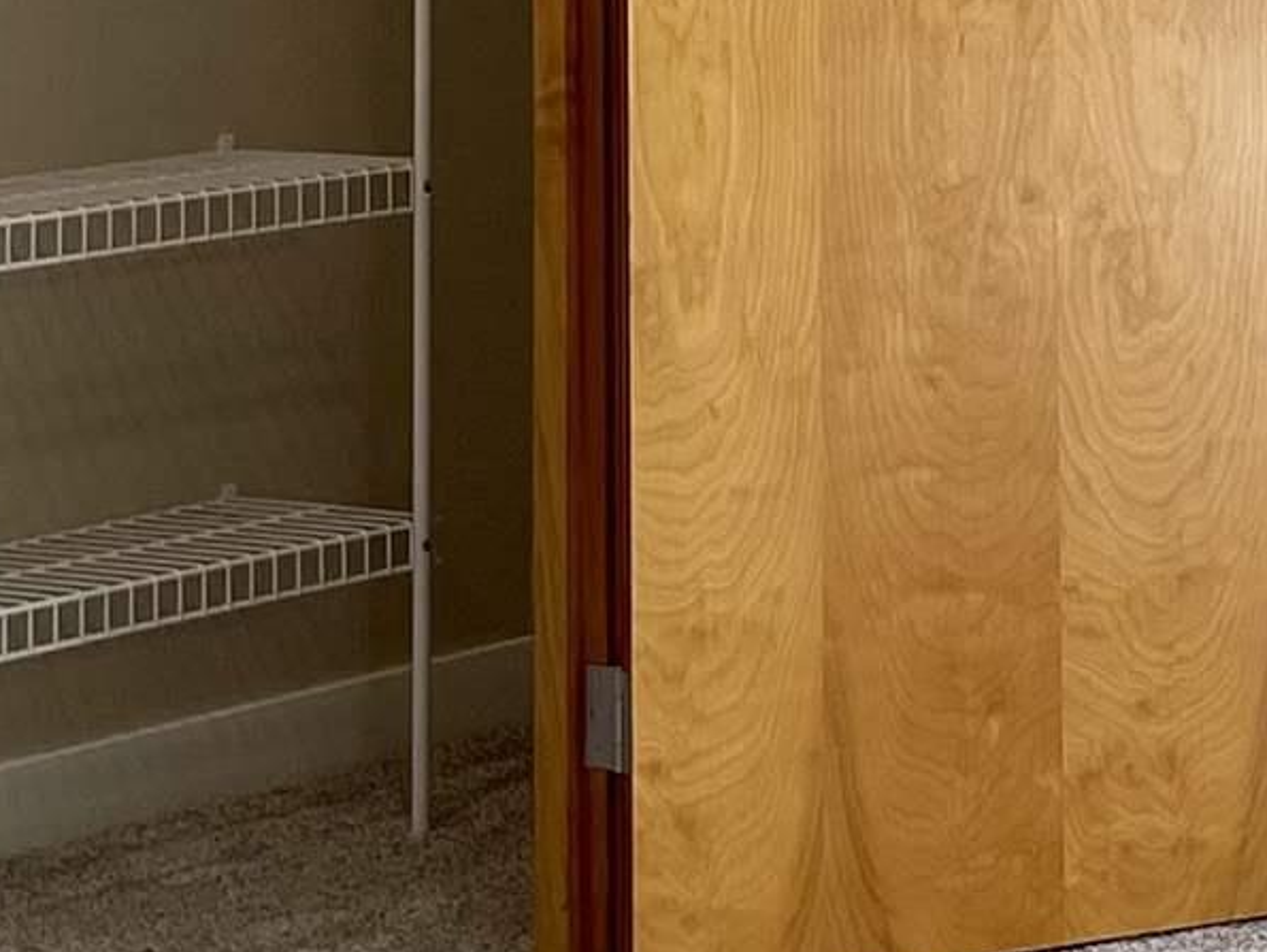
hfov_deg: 13.3
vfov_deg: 11.2
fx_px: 4724
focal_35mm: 129
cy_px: -283
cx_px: 2498
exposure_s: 1/120
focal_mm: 5.1
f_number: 1.6
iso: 32
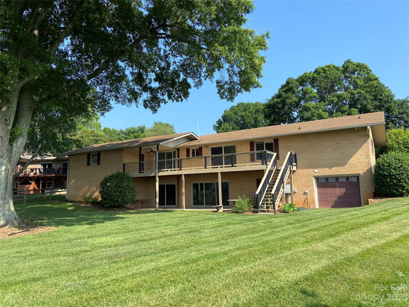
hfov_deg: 67.3
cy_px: 154
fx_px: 307
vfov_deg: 53.1
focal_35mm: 26
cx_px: 204
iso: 32
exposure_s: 1/1124
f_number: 1.8
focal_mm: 4.25
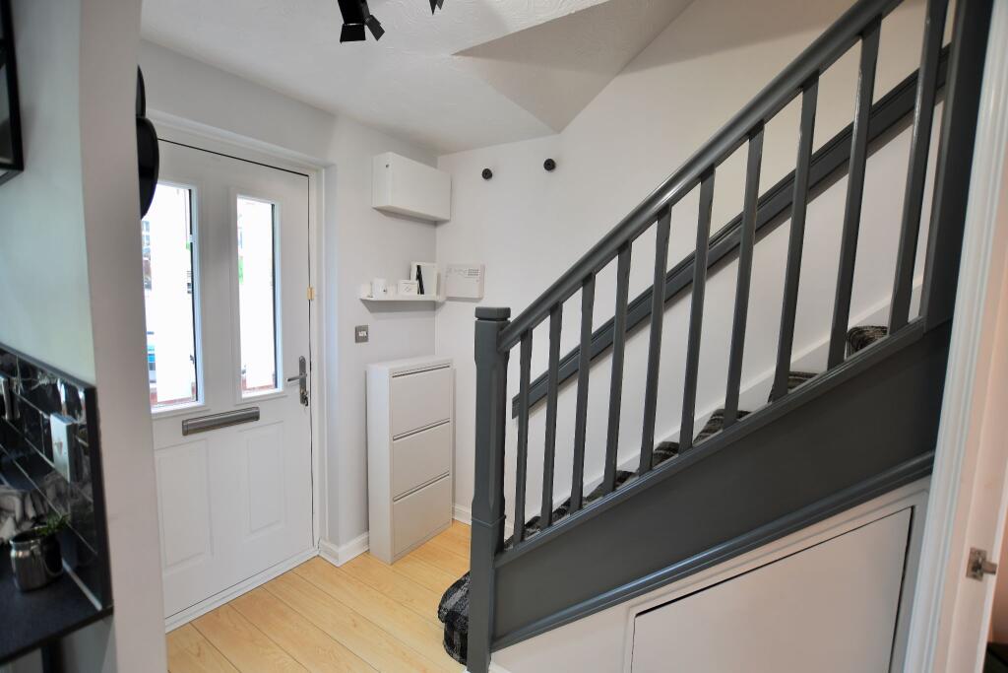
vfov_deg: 77.3
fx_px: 420
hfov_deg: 100.4
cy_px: 336
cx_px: 504
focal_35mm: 15
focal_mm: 10
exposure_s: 1/15
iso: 50
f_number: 3.5
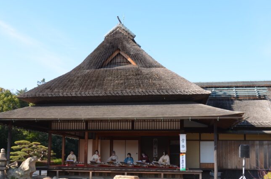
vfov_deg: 30.8
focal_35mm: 43
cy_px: 120
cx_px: 121
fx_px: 323
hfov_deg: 45.4
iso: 100
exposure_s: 1/250
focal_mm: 18
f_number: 5
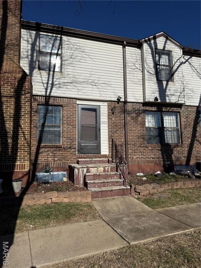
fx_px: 186
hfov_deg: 56.8
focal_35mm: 24
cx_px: 100
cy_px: 134
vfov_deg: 71.6
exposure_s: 1/10309
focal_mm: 6.76
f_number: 1.78
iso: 80
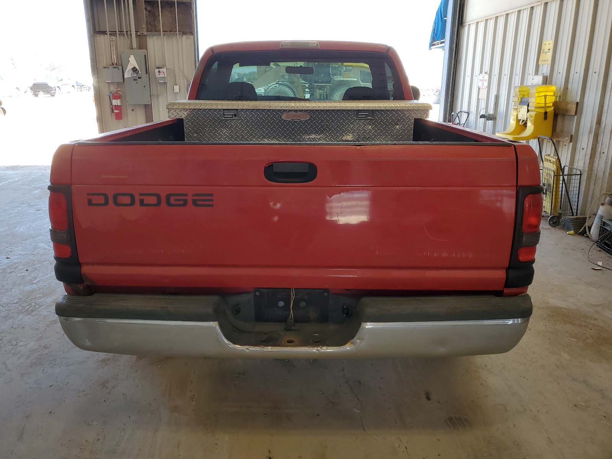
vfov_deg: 53.1
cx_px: 306
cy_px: 230
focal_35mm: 26
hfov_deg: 67.3
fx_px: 460
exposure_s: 1/204
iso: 50
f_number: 1.5
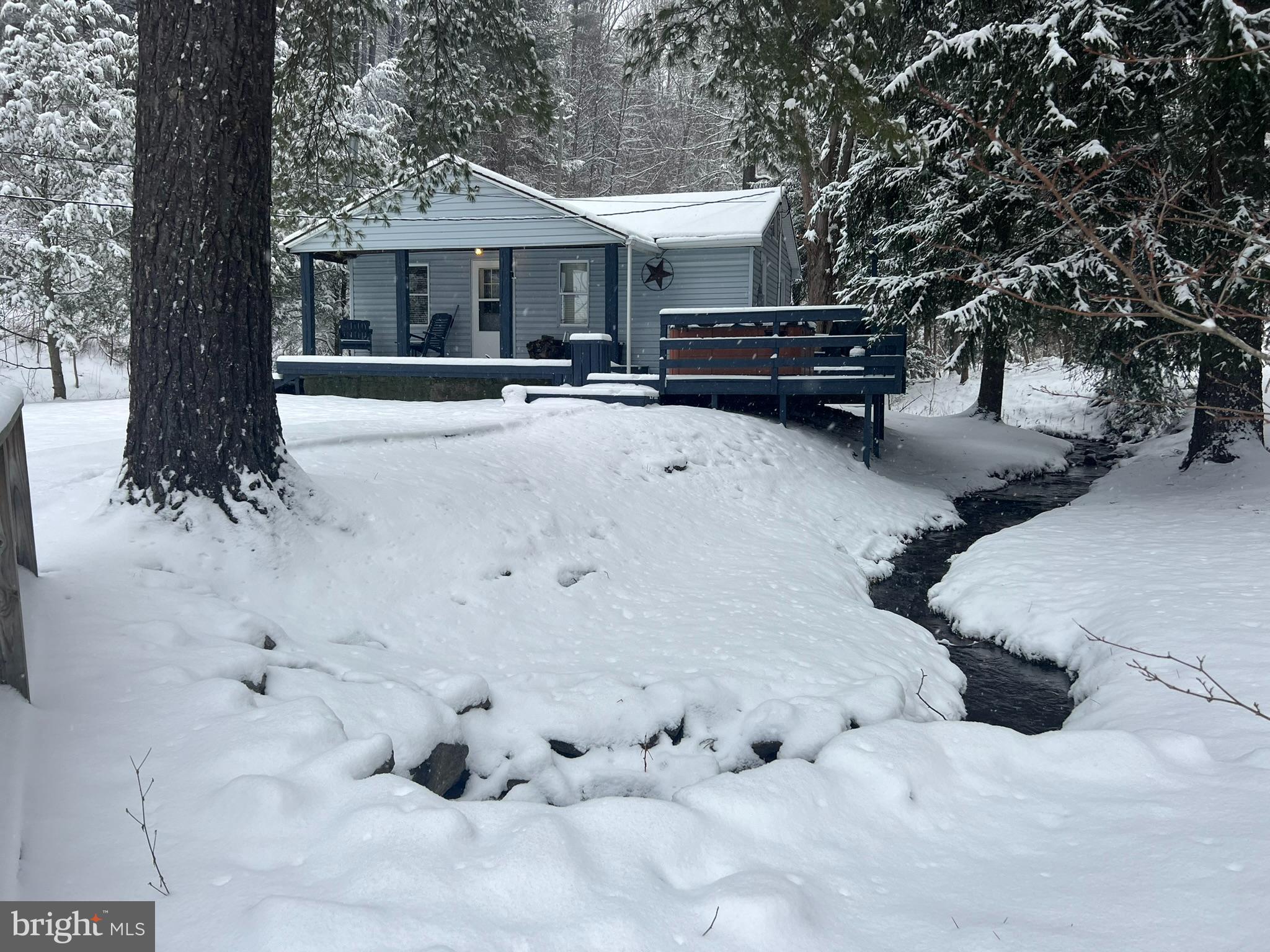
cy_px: 476
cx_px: 635
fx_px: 954
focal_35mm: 26
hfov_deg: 67.3
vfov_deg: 53.1
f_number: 1.5
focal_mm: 5.7
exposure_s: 1/121
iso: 50
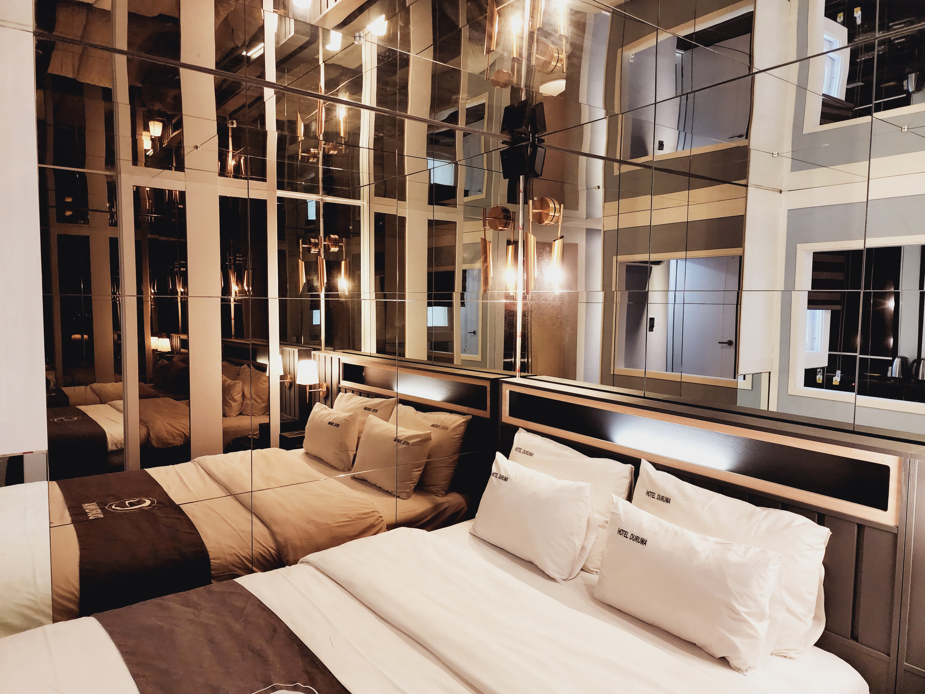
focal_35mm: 23
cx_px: 462
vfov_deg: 58.9
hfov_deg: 73.9
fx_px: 615
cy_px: 347
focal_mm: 6.4
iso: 1000
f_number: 1.8
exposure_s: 1/120
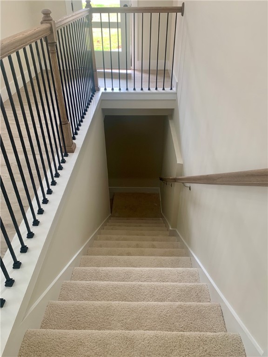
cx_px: 134
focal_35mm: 26
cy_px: 178
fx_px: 268
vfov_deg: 67.3
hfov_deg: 53.1
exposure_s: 1/60
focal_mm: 4.25
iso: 50
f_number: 1.8
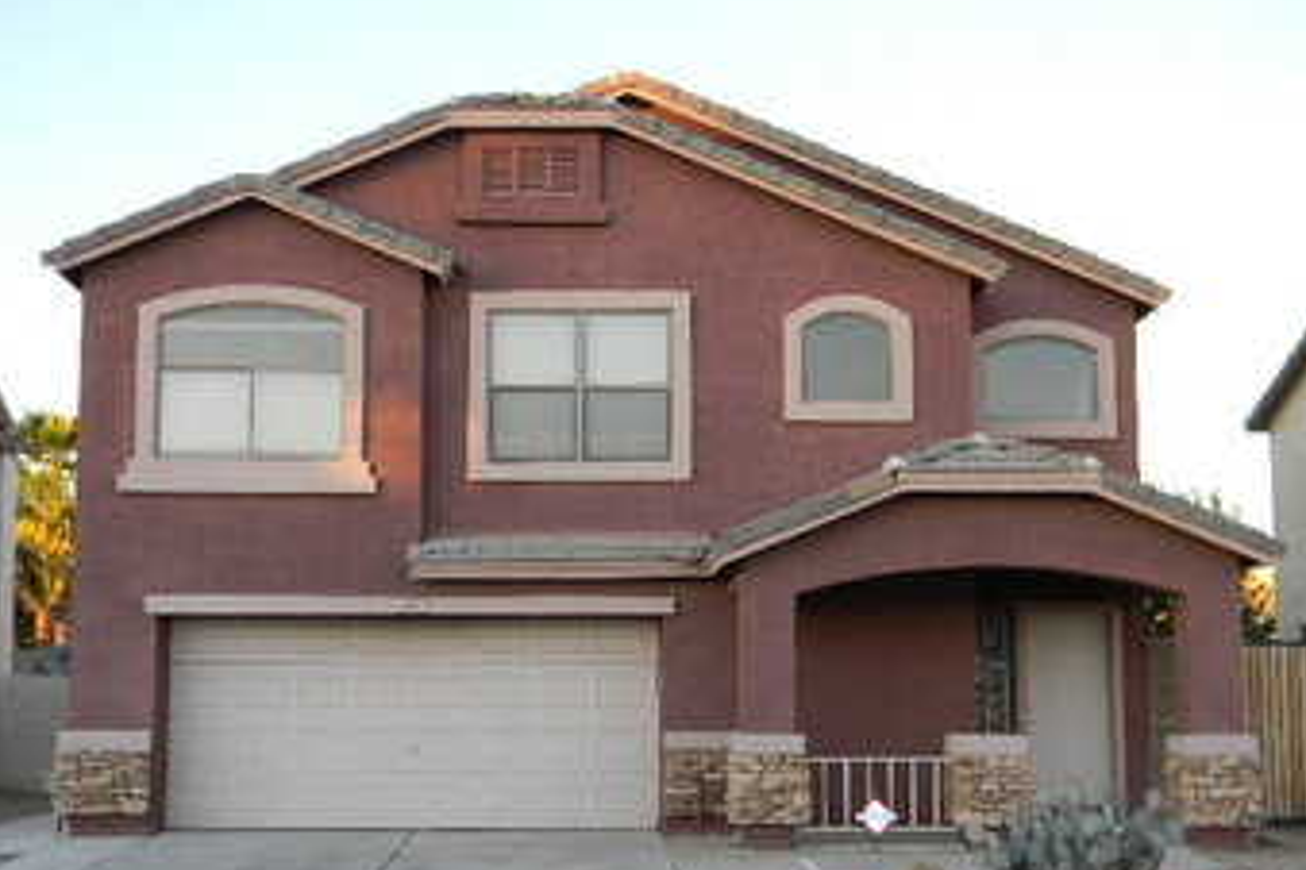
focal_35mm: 50
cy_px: 439
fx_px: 1814
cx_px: 655
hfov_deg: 39.6
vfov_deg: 27.0
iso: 112
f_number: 3.9
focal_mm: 8.6
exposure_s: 1/84.7
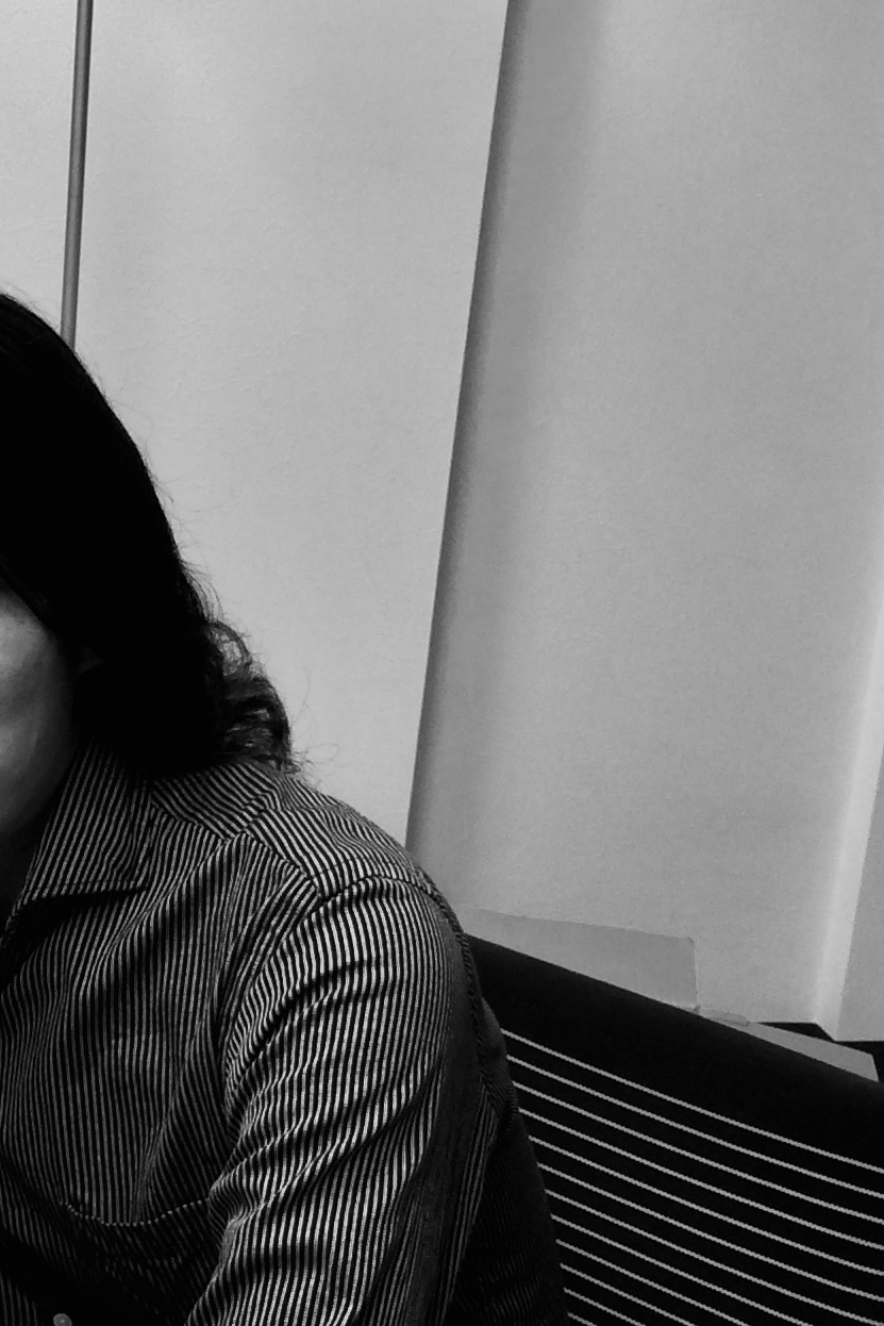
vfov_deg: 25.6
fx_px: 2909
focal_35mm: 79
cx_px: -111
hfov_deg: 16.7
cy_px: 761
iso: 100
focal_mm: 4.15
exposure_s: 1/33
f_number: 2.2
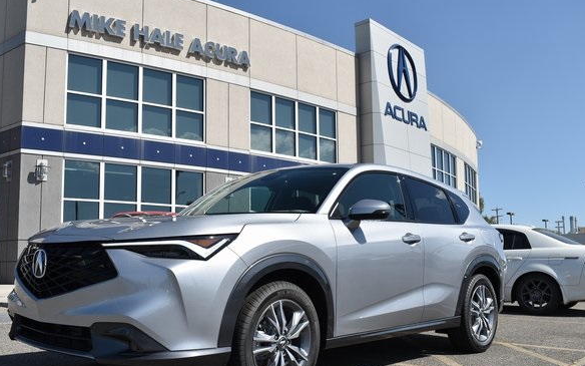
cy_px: 210
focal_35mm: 39
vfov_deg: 33.1
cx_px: 267
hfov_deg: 50.8
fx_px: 615
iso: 100
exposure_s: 1/320
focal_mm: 23
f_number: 10
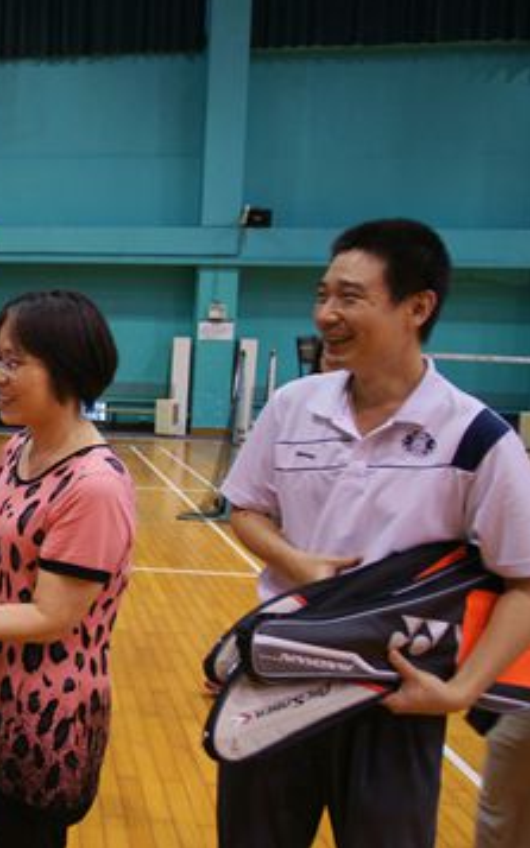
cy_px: 419
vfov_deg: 66.5
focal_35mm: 28
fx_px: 647
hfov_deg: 39.4
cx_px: 2
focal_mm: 18
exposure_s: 1/60
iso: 400
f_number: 3.5
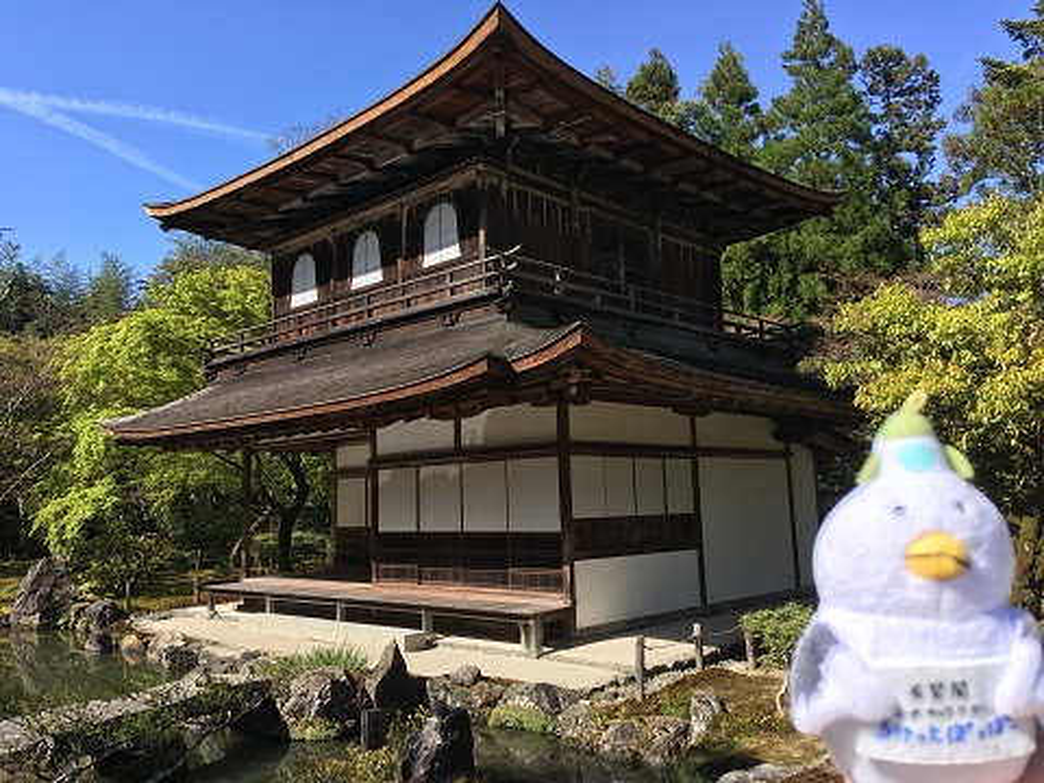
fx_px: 875
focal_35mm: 29
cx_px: 522
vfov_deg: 48.2
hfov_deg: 61.7
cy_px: 392
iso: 25
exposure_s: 1/884
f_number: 2.2
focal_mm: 4.15
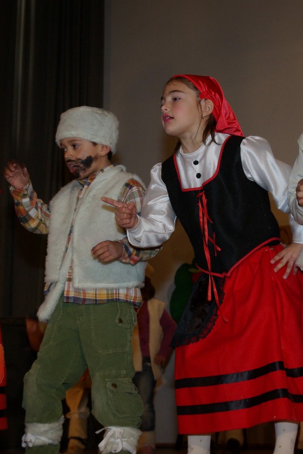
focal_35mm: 86
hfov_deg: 15.9
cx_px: 182
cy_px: 226
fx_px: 1086
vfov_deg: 23.6
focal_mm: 38
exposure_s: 1/60
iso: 400
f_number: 6.7
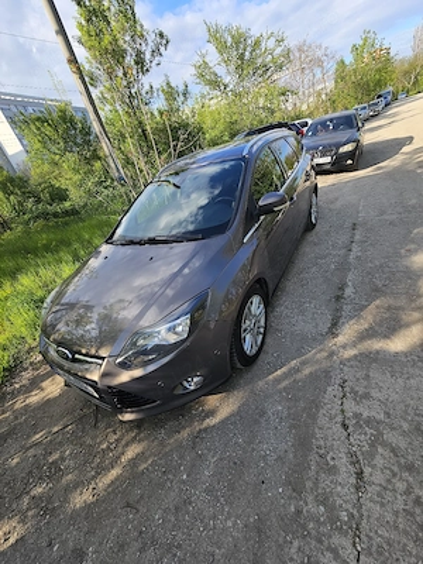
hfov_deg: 89.9
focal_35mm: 13
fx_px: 212
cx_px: 212
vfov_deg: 106.2
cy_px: 282
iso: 50
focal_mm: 2.2
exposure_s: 1/667
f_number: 2.2
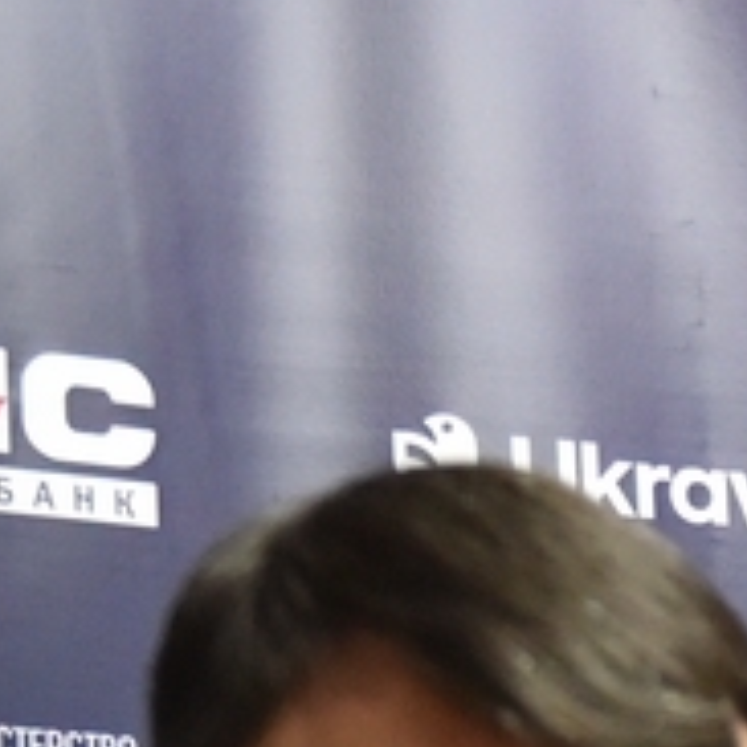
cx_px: 1233
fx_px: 5518
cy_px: 1365
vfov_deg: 7.5
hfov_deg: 7.6
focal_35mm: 226
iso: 5000
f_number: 2.8
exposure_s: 1/320
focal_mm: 38
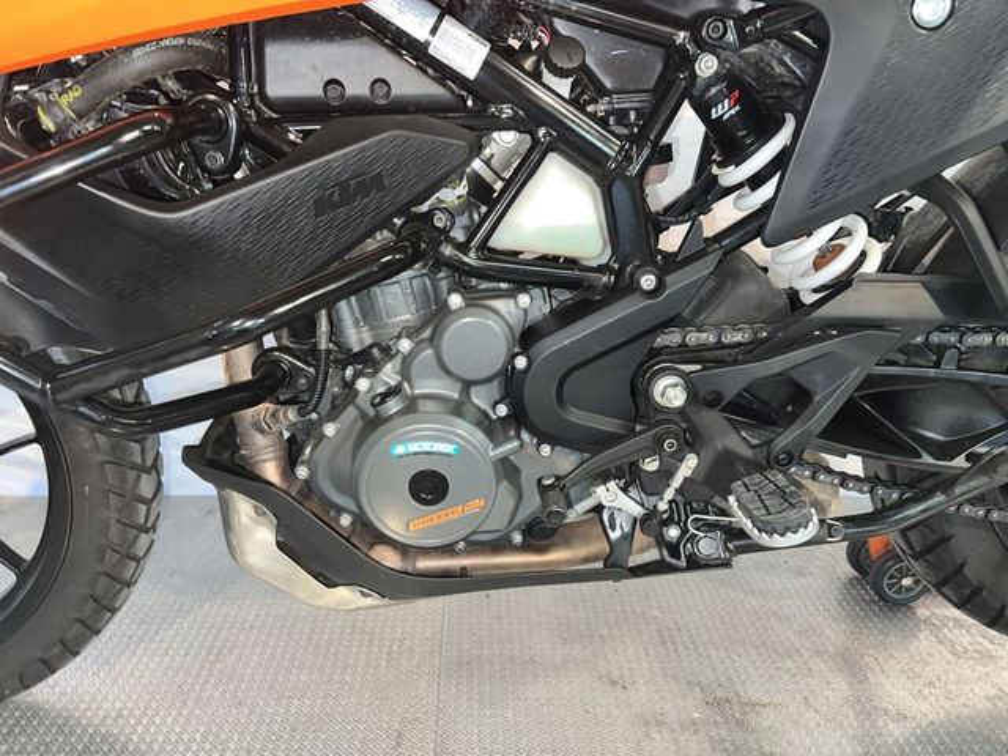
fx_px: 757
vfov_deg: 53.1
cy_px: 378
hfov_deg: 67.3
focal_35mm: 26
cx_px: 504
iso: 80
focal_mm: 5.7
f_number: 1.5
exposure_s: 1/14
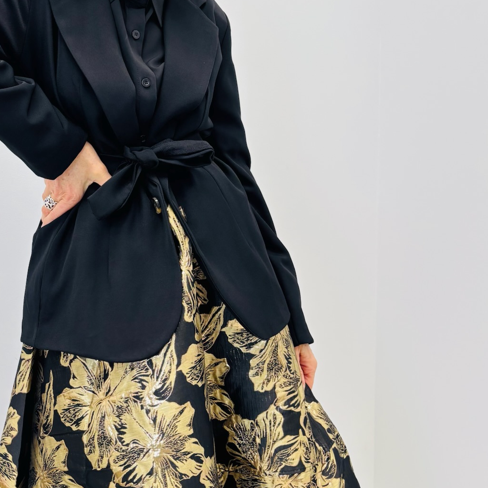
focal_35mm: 46
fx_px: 734
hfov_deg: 36.3
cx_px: 148
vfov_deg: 36.3
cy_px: 154
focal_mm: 5.96
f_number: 1.6
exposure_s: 1/124
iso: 32
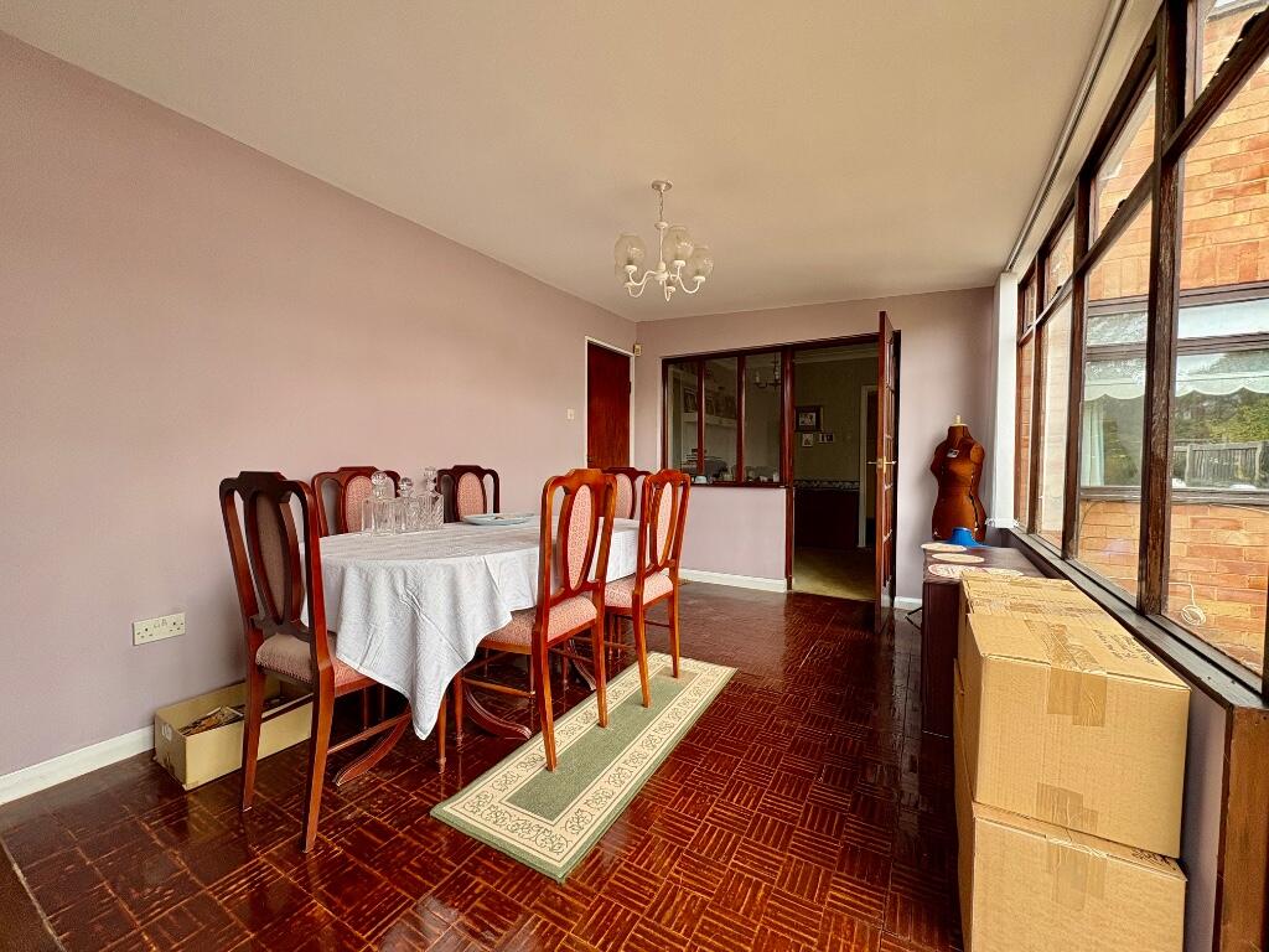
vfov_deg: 85.7
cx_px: 634
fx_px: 513
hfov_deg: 102.1
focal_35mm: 14
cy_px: 476
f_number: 2.2
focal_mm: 2.22
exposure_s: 1/99
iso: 80
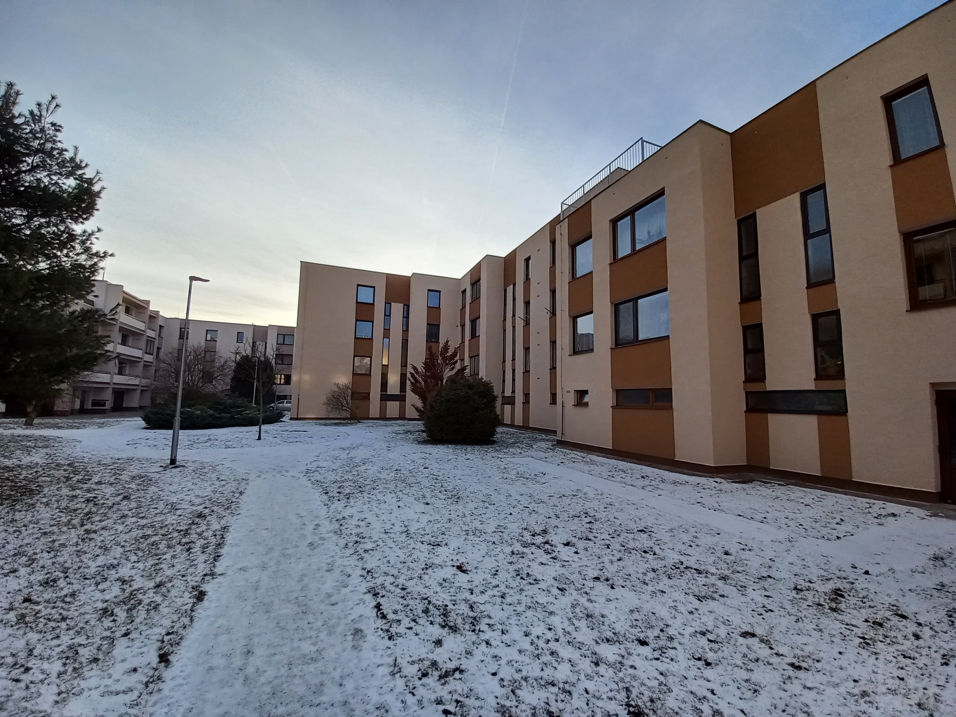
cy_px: 358
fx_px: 359
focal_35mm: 13
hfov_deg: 106.2
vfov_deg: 89.9
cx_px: 478
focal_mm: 1.42
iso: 40
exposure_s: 1/610
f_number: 2.2
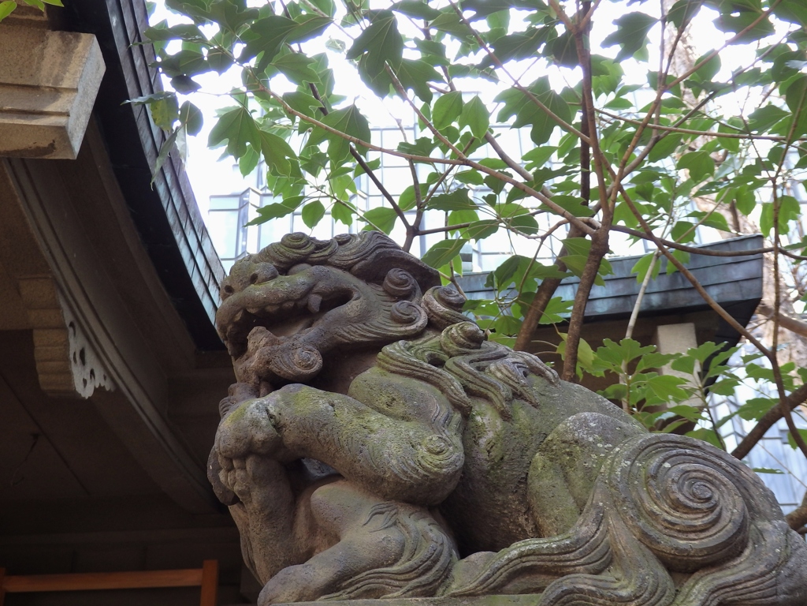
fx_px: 1259
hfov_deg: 35.5
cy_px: 303
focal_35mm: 54
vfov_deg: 27.0
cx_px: 404
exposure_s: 1/50
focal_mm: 9.8
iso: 160
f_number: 4.1
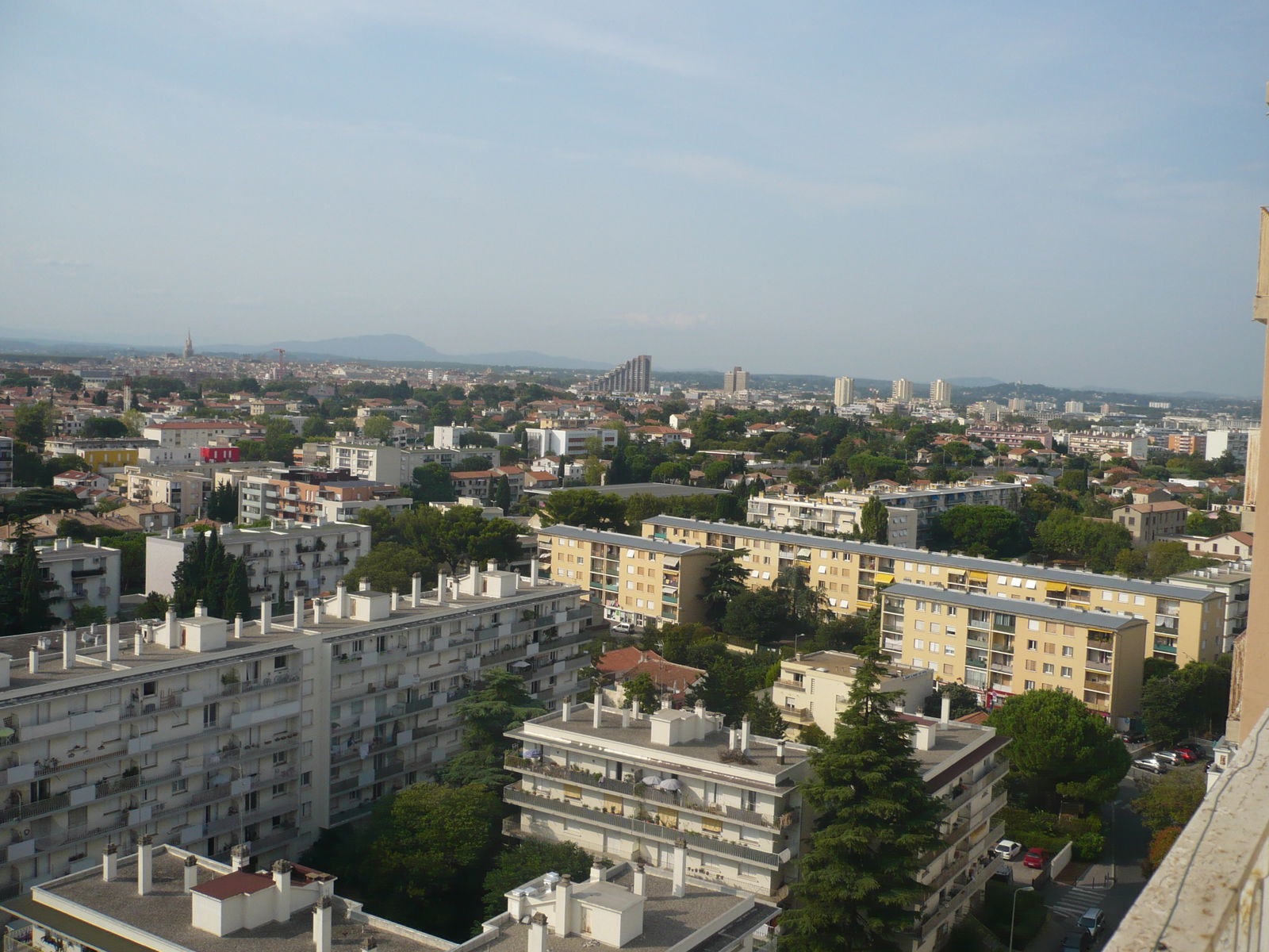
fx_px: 1283
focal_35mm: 35
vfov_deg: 40.7
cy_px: 476
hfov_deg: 52.6
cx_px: 634
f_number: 8
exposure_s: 1/320
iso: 100
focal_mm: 5.8
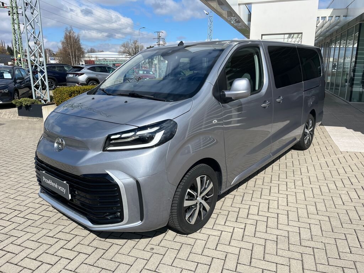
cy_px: 136
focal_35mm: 26
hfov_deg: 67.3
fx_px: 273
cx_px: 182
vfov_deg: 53.1
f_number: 1.6
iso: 50
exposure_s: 1/4310
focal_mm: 5.1
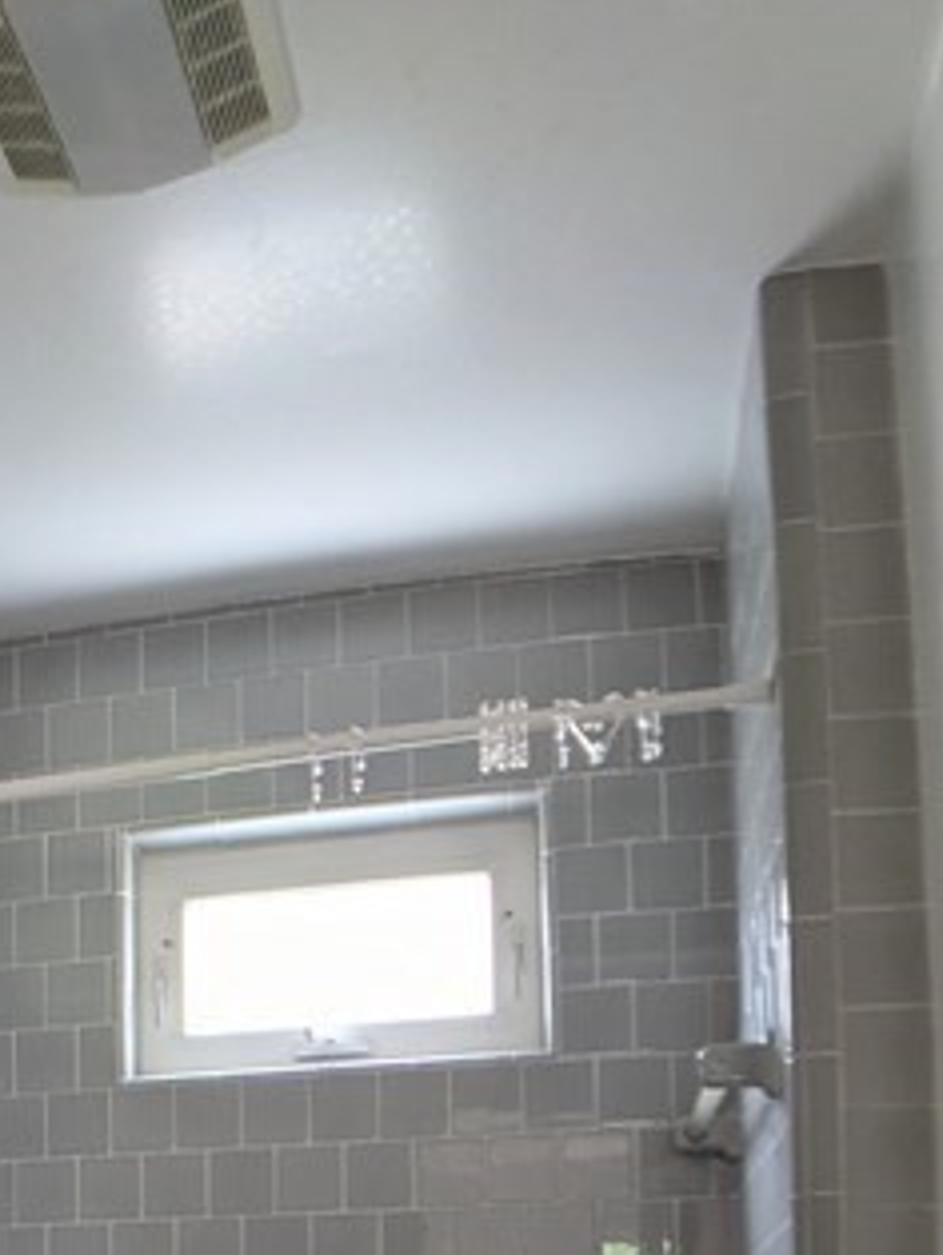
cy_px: 1423
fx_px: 2394
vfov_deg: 26.7
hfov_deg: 21.6
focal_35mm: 66
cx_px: 48
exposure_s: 1/99.9
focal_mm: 4.38
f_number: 1.73
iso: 255
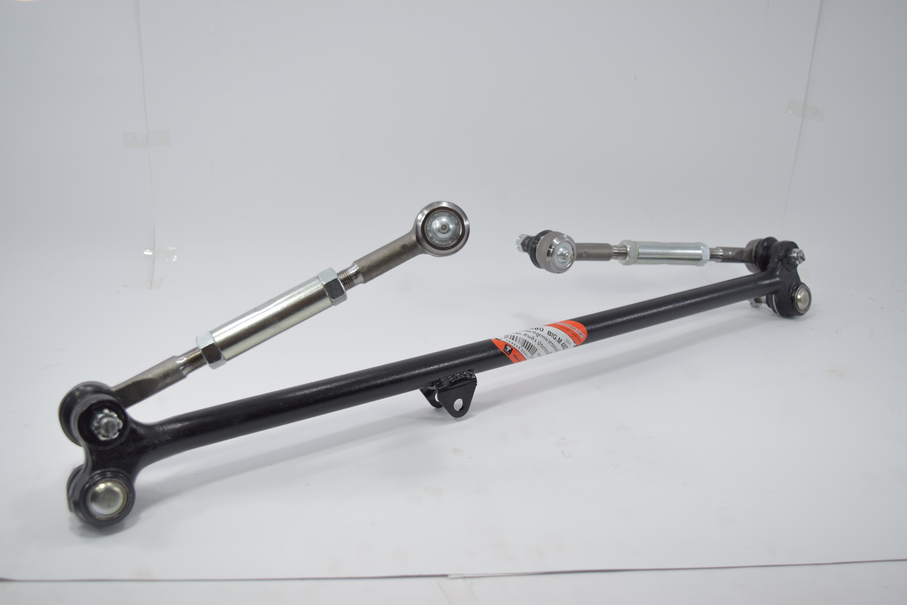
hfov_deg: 53.1
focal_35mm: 36
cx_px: 454
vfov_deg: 36.9
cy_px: 302
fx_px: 907
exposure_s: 1/250
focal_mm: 24
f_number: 4.5
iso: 500
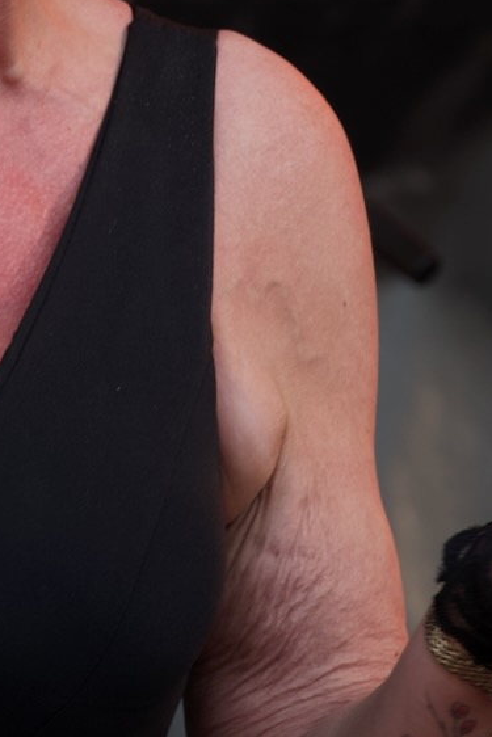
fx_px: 12414
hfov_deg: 2.3
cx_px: 17
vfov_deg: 3.4
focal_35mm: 606
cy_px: -70
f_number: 4
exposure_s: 1/80
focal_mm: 97.49
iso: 100
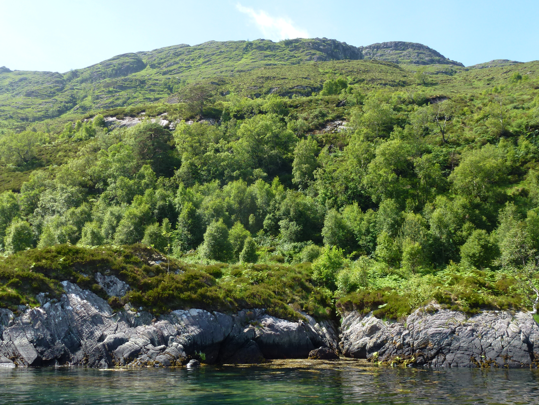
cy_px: 196
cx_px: 254
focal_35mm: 35
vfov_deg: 40.7
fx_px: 545
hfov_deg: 52.6
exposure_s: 1/320
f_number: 4
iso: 100
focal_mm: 5.9
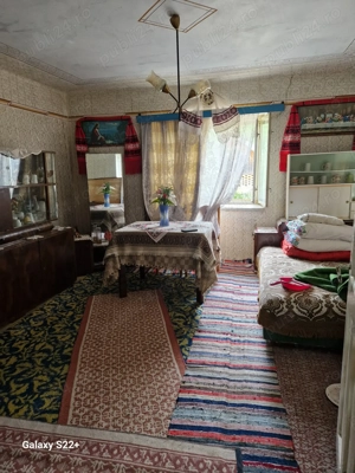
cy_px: 236
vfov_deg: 73.9
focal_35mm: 23
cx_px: 178
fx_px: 314
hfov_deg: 58.9
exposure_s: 1/100
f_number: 1.8
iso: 250
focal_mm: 5.4
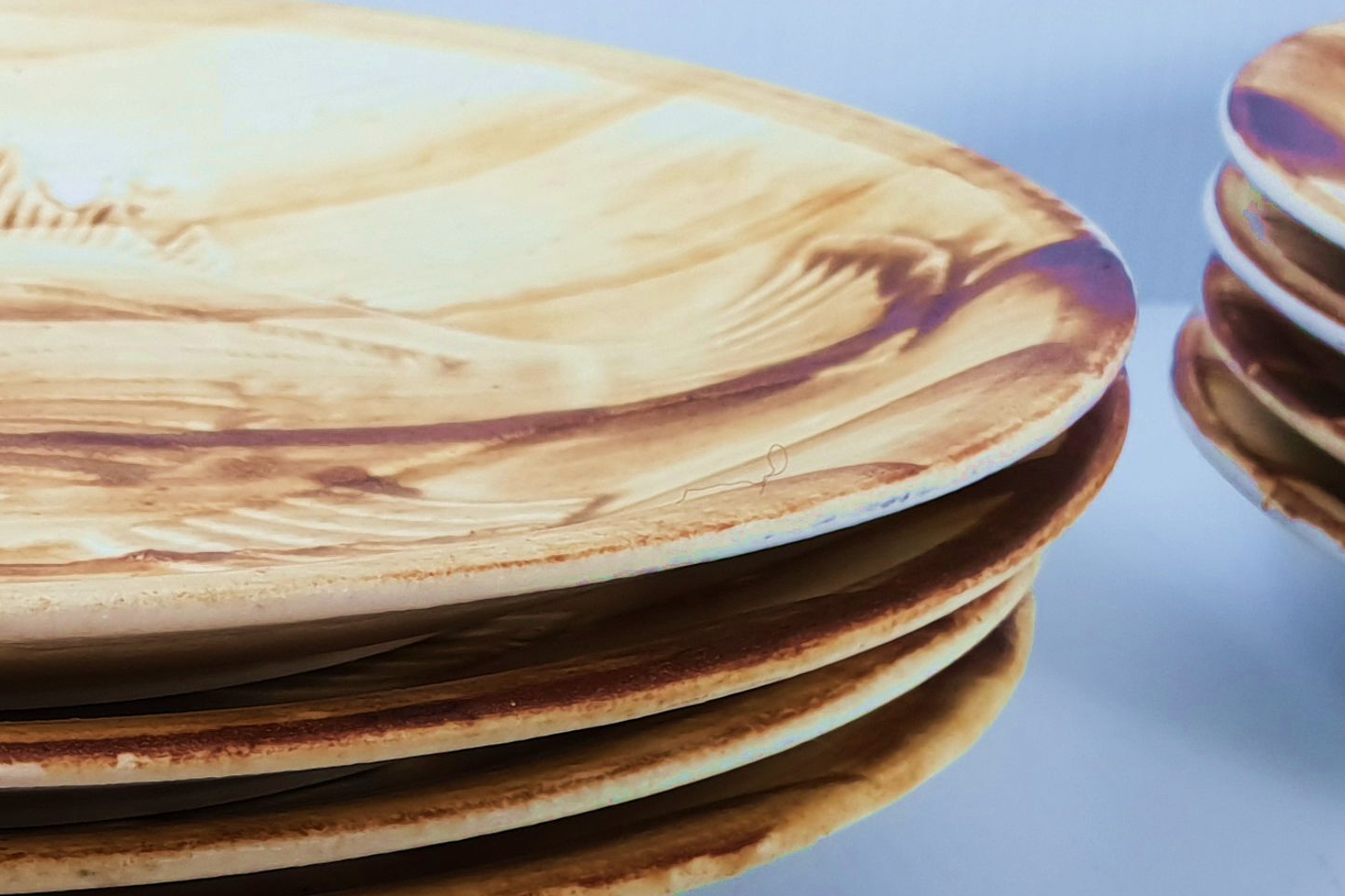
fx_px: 2839
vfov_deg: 17.3
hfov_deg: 24.6
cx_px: -182
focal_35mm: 76
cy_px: 997
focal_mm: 4.3
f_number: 2.4
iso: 64
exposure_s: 1/100
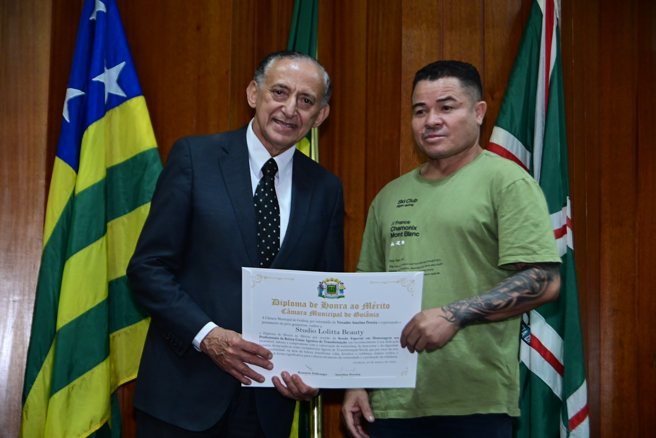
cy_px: 219
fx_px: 1203
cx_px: 328
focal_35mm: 66
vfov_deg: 20.6
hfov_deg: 30.5
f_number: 6.3
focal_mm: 66
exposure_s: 1/250
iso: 5000
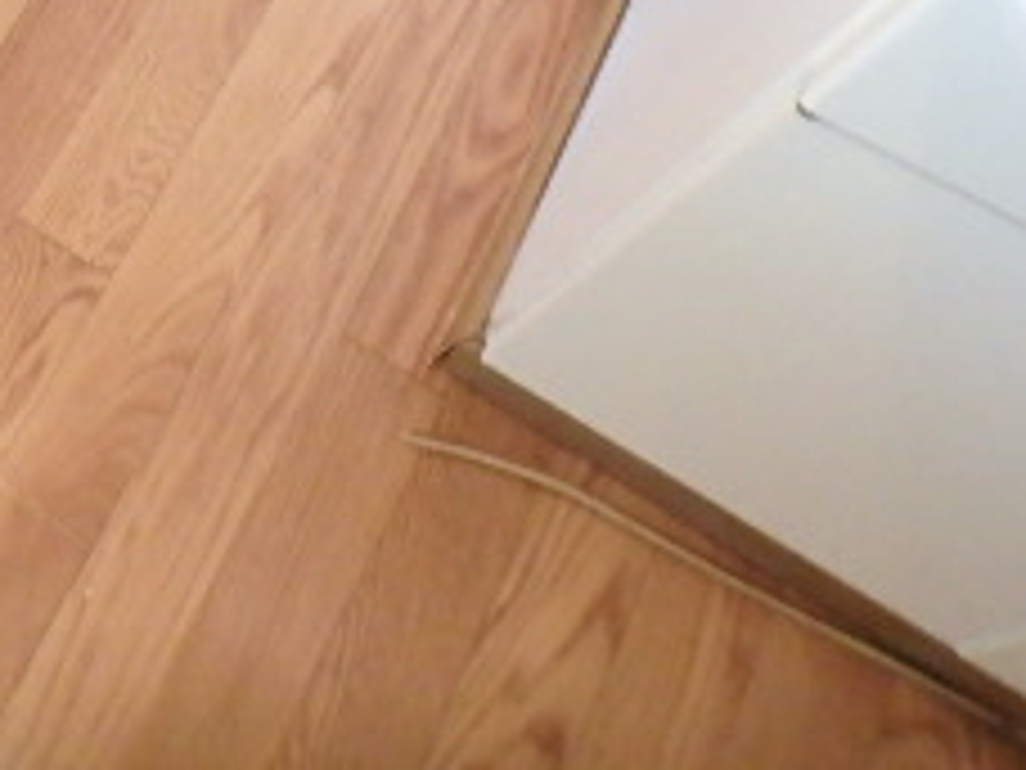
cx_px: -194
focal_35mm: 59
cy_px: -275
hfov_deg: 28.6
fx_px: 1749
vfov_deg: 21.9
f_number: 3.5
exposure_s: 1/15
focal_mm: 3.7
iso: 800
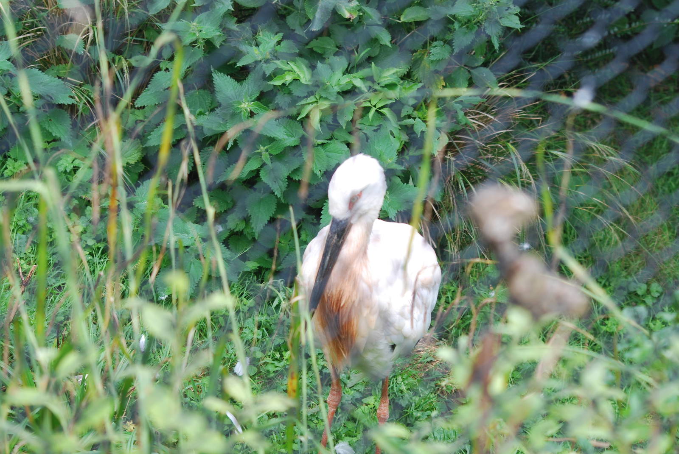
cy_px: 227
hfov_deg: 19.4
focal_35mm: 105
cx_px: 340
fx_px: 1983
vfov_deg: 13.1
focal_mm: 70
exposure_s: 1/125
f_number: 5.6
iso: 200
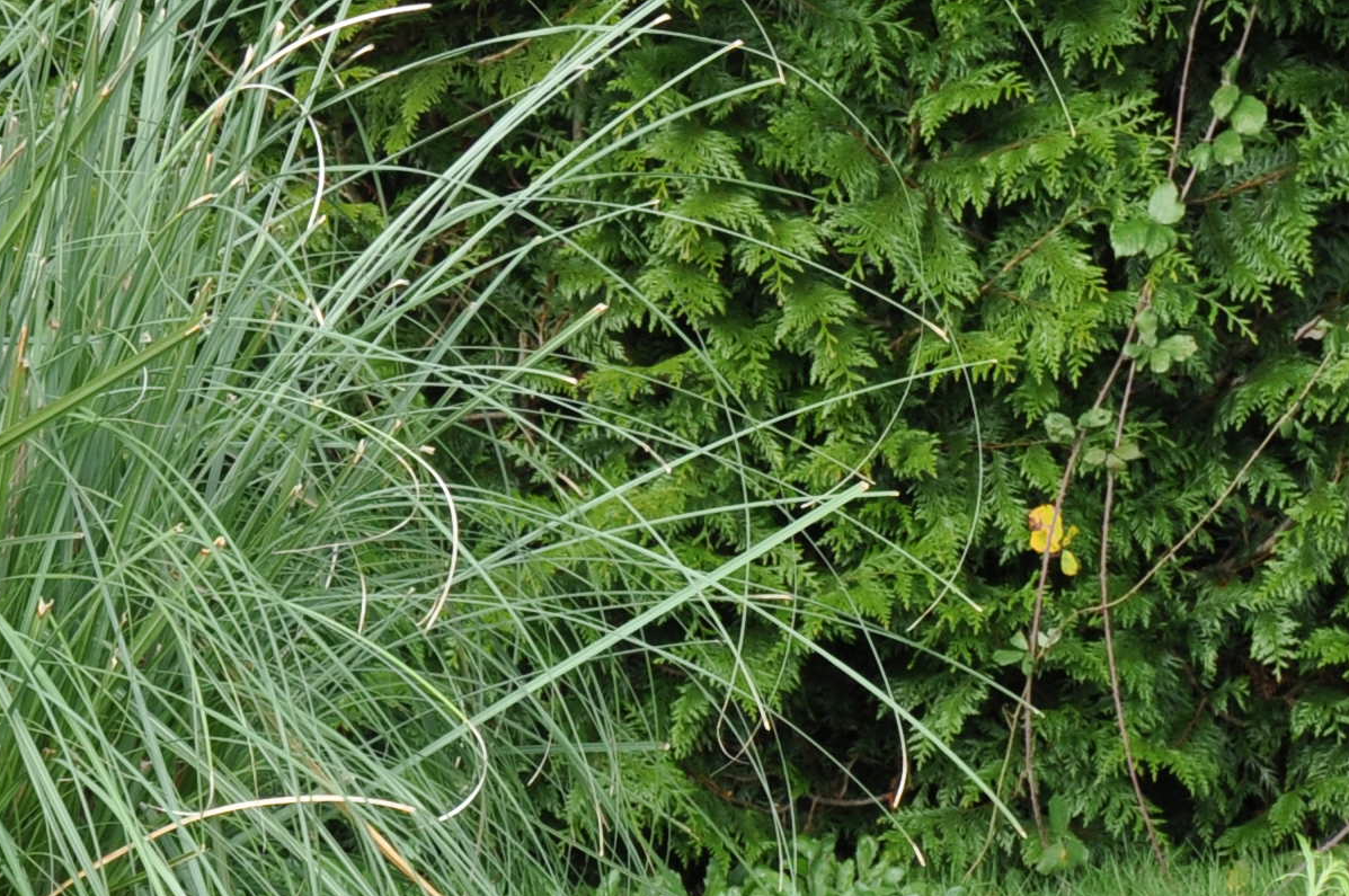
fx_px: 9656
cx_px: 993
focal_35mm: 258
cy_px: 1604
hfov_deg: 8.0
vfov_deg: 5.2
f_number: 6.7
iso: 250
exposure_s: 1/180
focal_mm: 48
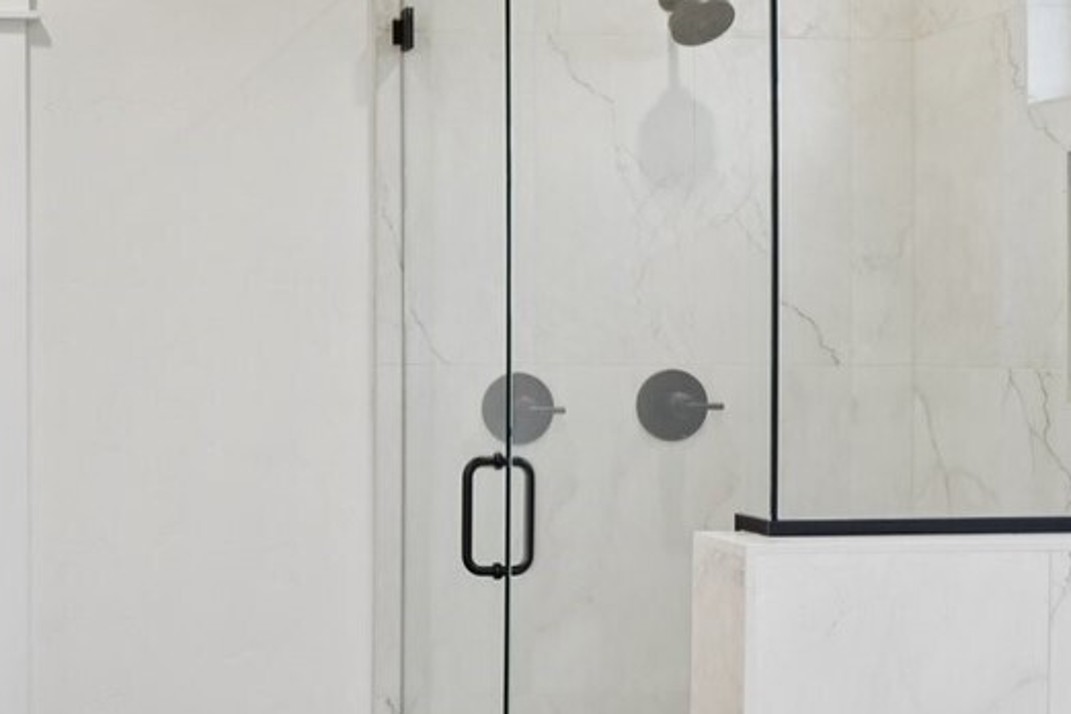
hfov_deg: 35.2
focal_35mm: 52
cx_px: 44
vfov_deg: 26.0
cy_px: 335
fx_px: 1547
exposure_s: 1/20
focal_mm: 16
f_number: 8
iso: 400
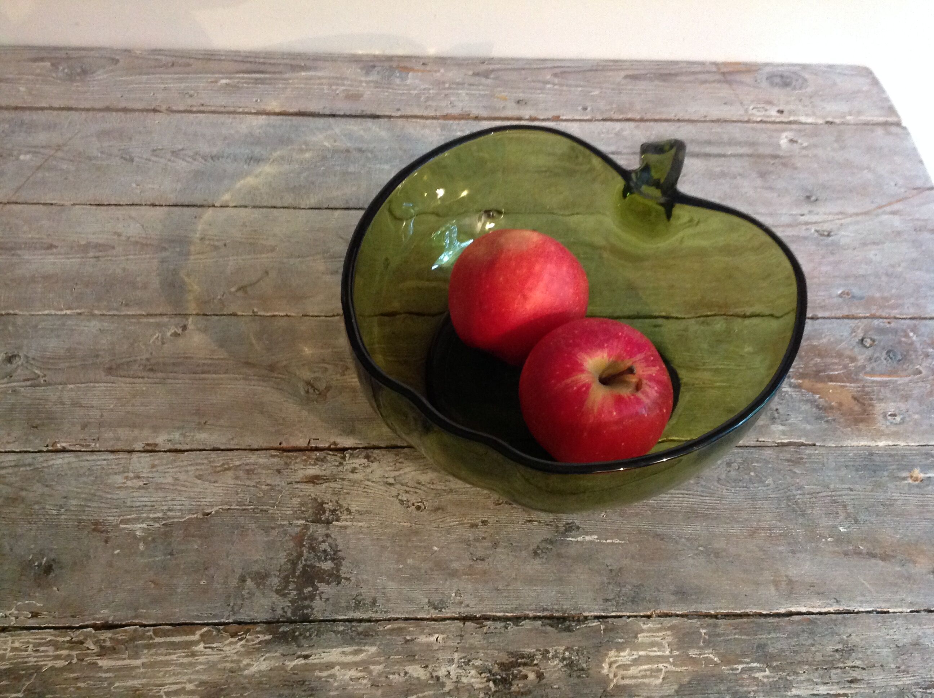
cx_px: 467
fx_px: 943
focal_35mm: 35
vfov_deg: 40.6
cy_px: 349
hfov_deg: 52.7
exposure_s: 1/15
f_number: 2.4
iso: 400
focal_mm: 4.28
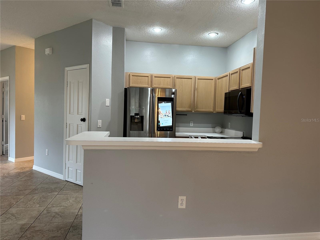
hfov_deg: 71.6
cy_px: 120
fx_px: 222
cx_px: 160
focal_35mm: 24
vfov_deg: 56.8
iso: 160
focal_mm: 6.86
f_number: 1.78
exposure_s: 1/60
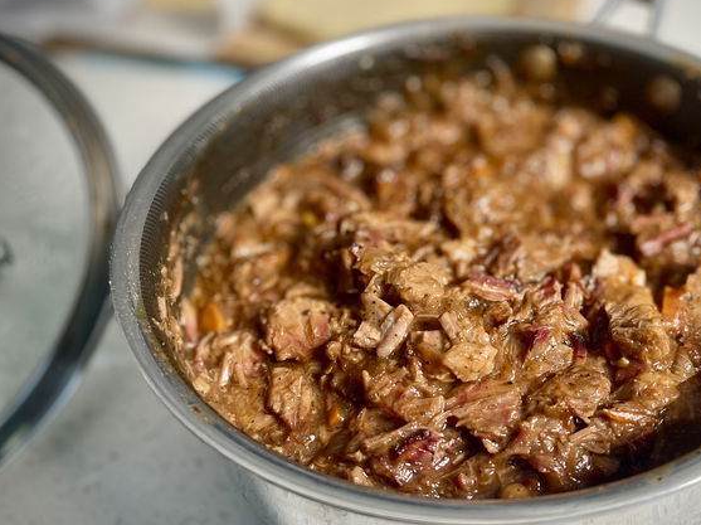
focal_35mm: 35
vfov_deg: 40.6
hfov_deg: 51.7
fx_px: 708
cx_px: 467
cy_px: 274
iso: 125
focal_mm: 5.1
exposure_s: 1/83
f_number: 1.6
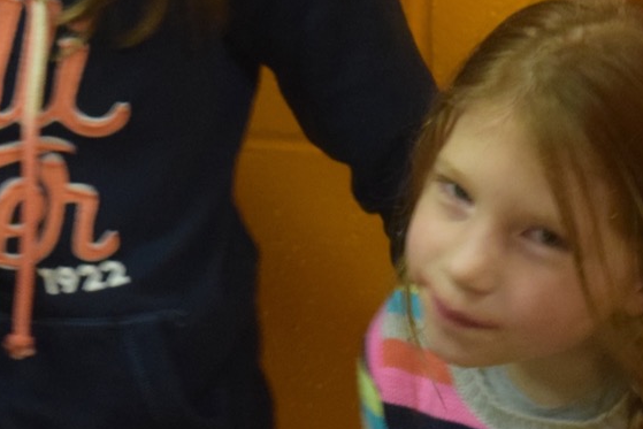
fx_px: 4984
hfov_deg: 7.2
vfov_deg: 4.9
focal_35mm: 279
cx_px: -454
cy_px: -179
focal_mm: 52
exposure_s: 1/60
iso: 2200
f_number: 5.6
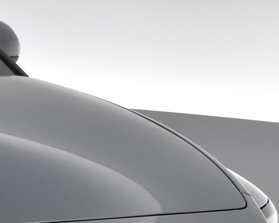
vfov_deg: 10.1
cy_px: 288
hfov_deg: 12.3
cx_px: -119
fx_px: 1239
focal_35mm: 150
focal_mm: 32
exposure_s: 1/160
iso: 3200
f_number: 6.3
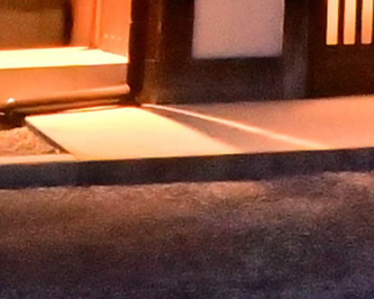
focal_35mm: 187
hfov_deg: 9.6
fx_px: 2070
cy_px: -551
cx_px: 743
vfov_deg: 7.4
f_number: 8
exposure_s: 1/5
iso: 4000
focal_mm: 14
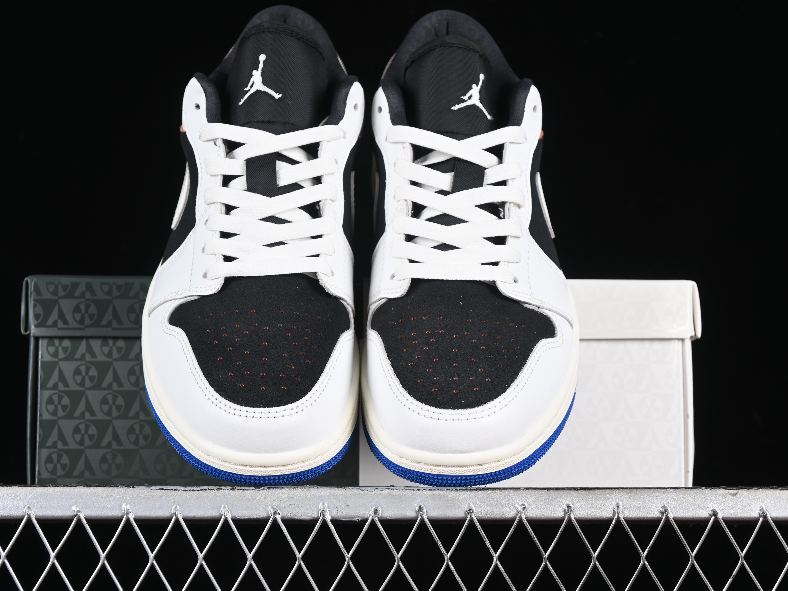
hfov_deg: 23.8
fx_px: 1867
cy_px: 298
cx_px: 364
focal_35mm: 82
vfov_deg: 18.0
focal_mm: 50
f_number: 7.1
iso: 160
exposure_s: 1/80
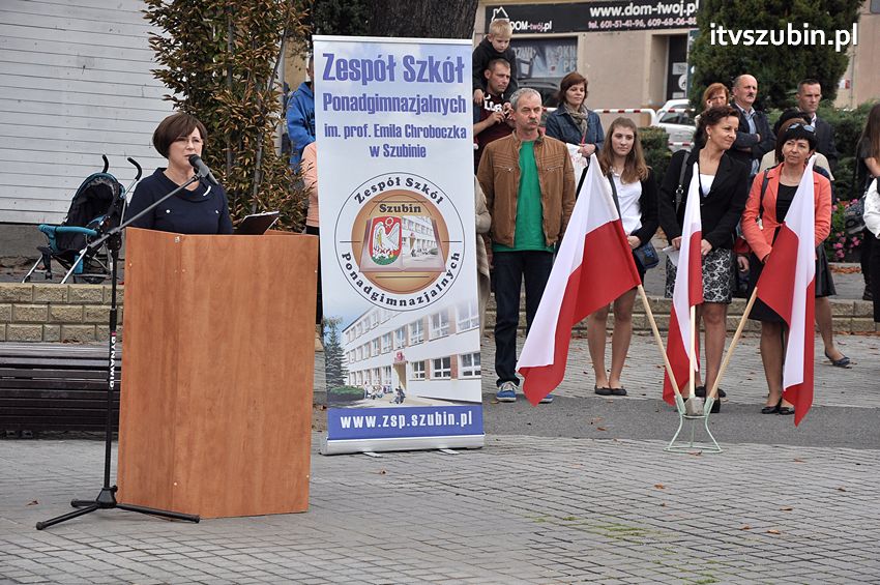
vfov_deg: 11.4
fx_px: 2930
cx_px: 440
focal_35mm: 120
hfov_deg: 17.1
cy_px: 292
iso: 500
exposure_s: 1/640
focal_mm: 80
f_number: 6.3
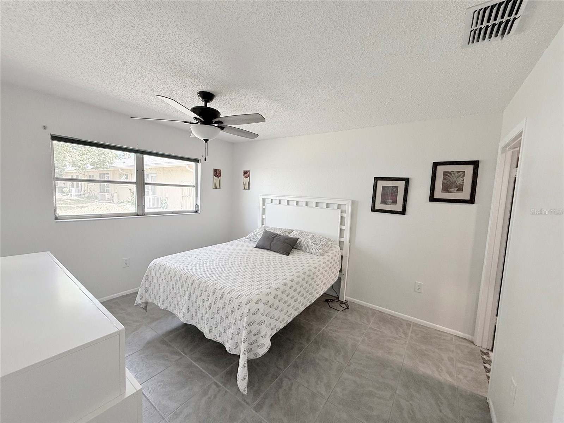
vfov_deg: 85.7
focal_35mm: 14
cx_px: 282
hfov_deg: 102.1
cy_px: 212
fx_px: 228
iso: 125
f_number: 2.2
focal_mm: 2.22
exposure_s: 1/99
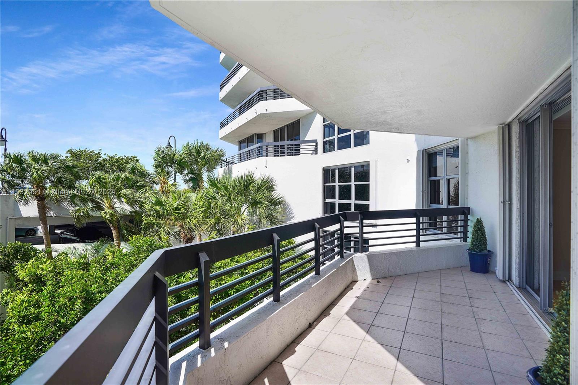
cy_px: 192
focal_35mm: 16
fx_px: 257
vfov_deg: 73.7
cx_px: 289
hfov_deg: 96.7
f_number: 5
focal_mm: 16
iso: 100
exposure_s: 1/500
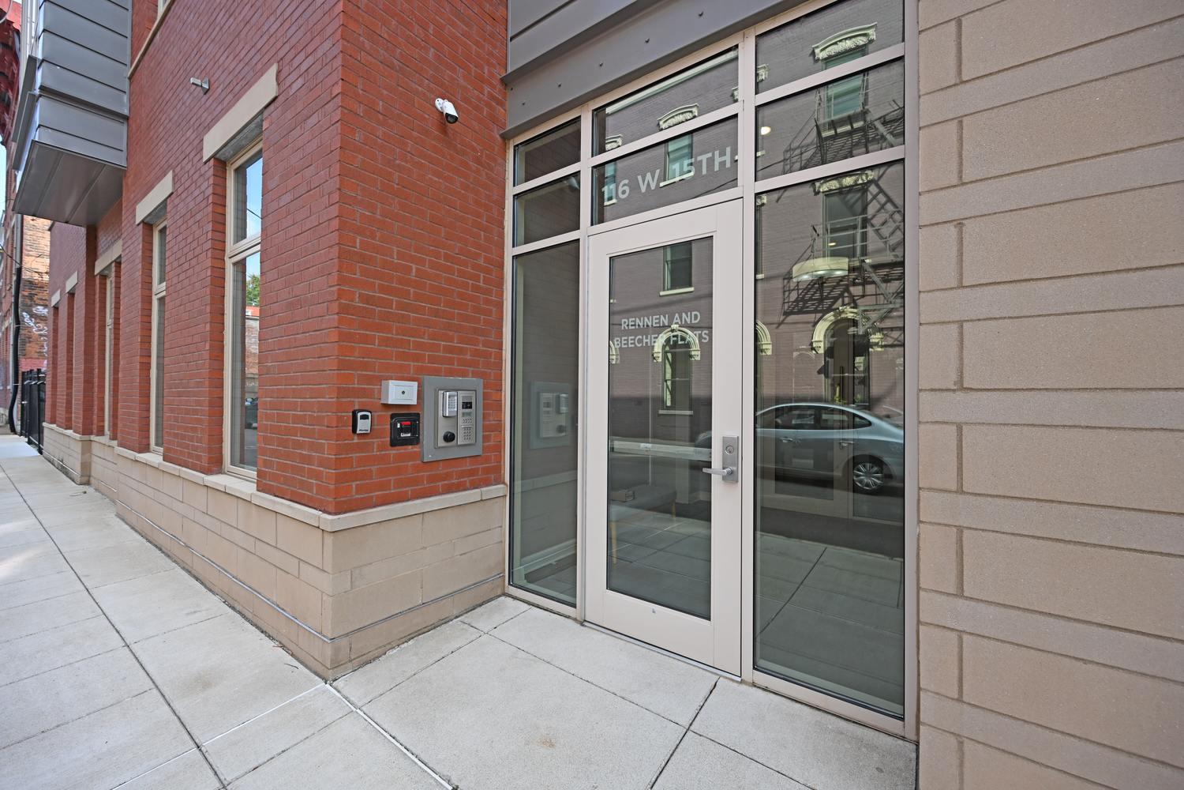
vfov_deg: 81.2
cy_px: 395
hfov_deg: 104.3
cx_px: 592
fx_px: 460
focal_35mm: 14
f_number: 5.6
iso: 200
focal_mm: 14
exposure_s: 1/250
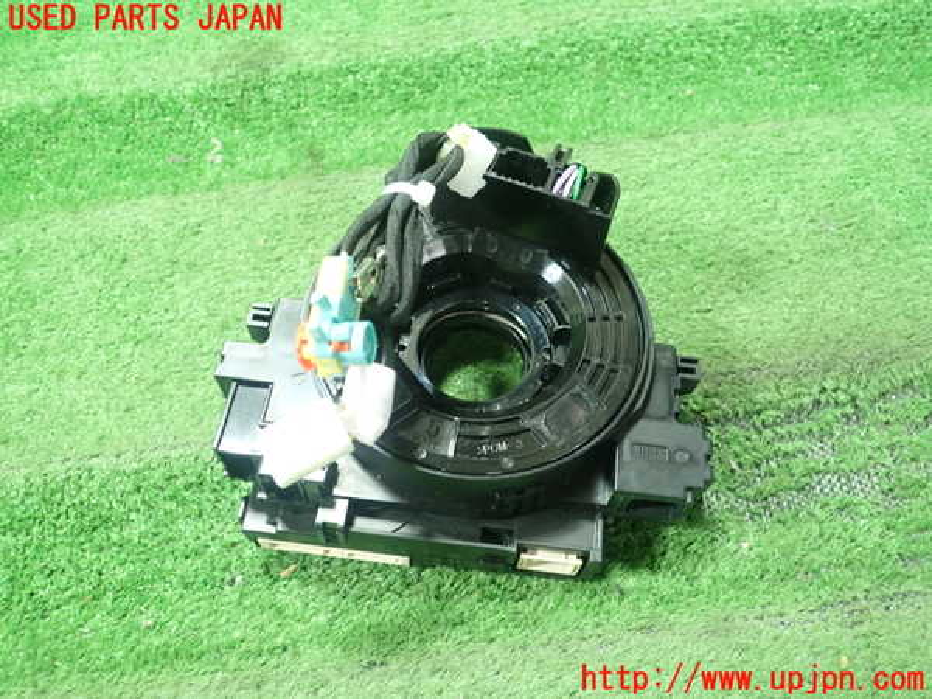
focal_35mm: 30
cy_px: 350
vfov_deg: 46.8
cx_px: 466
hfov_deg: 60.0
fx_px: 808
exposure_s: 1/100
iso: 800
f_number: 2.3
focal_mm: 5.5
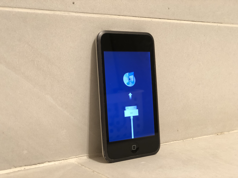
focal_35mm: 57
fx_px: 392
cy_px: 89
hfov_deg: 33.8
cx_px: 119
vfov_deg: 25.7
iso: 160
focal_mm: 6.6
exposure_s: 1/33
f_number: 2.8
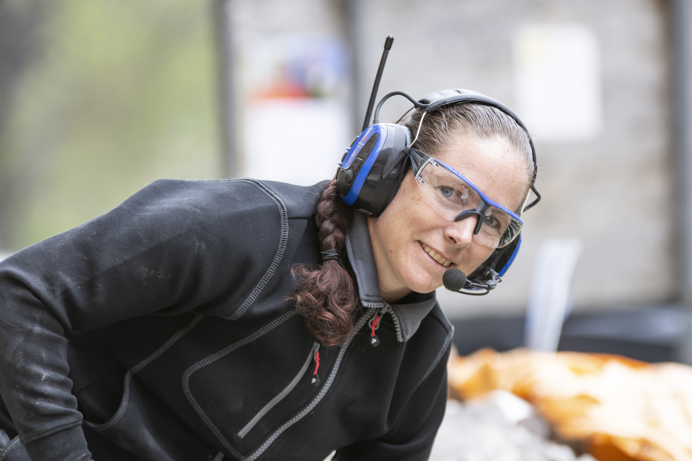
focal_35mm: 240
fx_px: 4613
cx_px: 346
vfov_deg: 5.7
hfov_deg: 8.6
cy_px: 230
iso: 200
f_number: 3.2
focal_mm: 160
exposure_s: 1/100
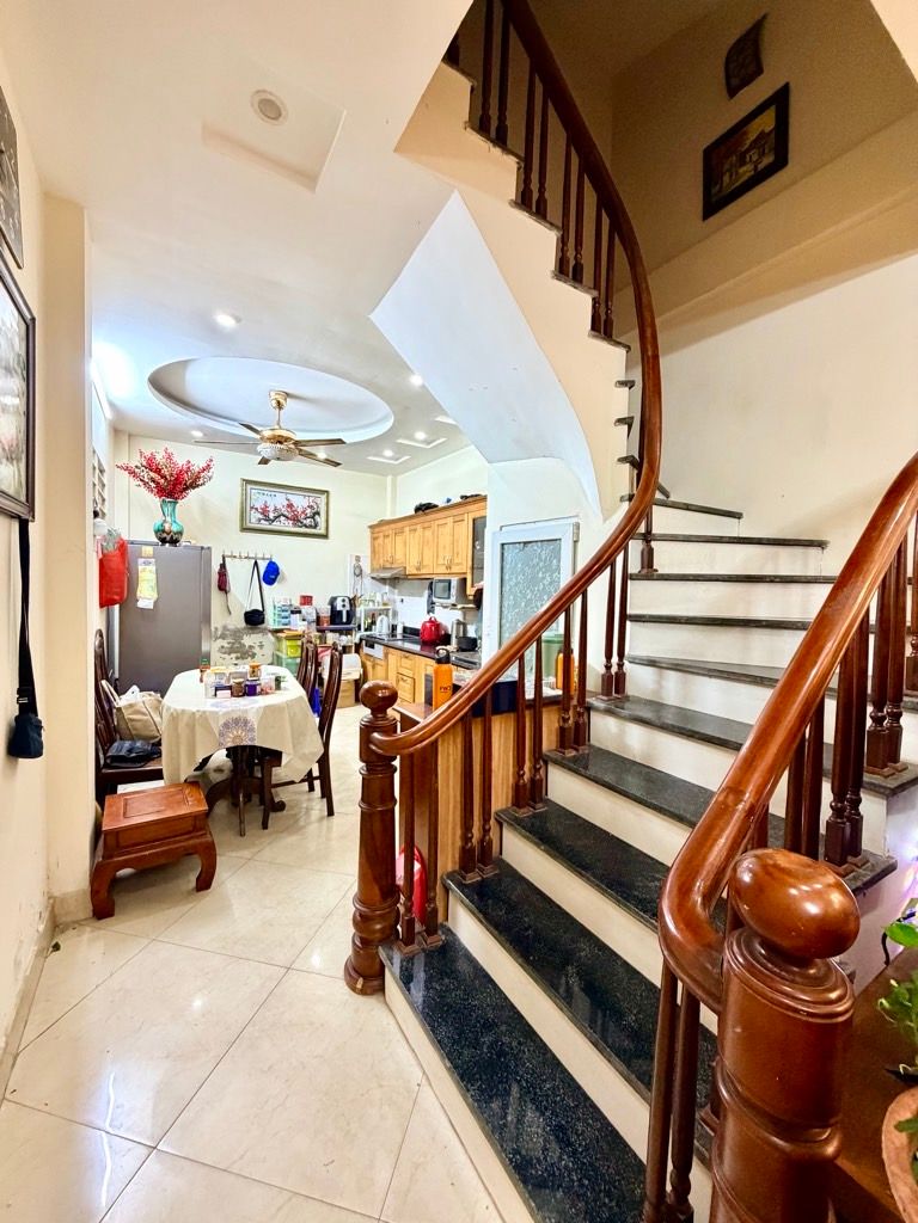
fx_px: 495
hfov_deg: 85.7
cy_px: 612
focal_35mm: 14
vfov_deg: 102.1
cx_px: 459
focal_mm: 2.22
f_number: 2.2
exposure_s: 1/50
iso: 320
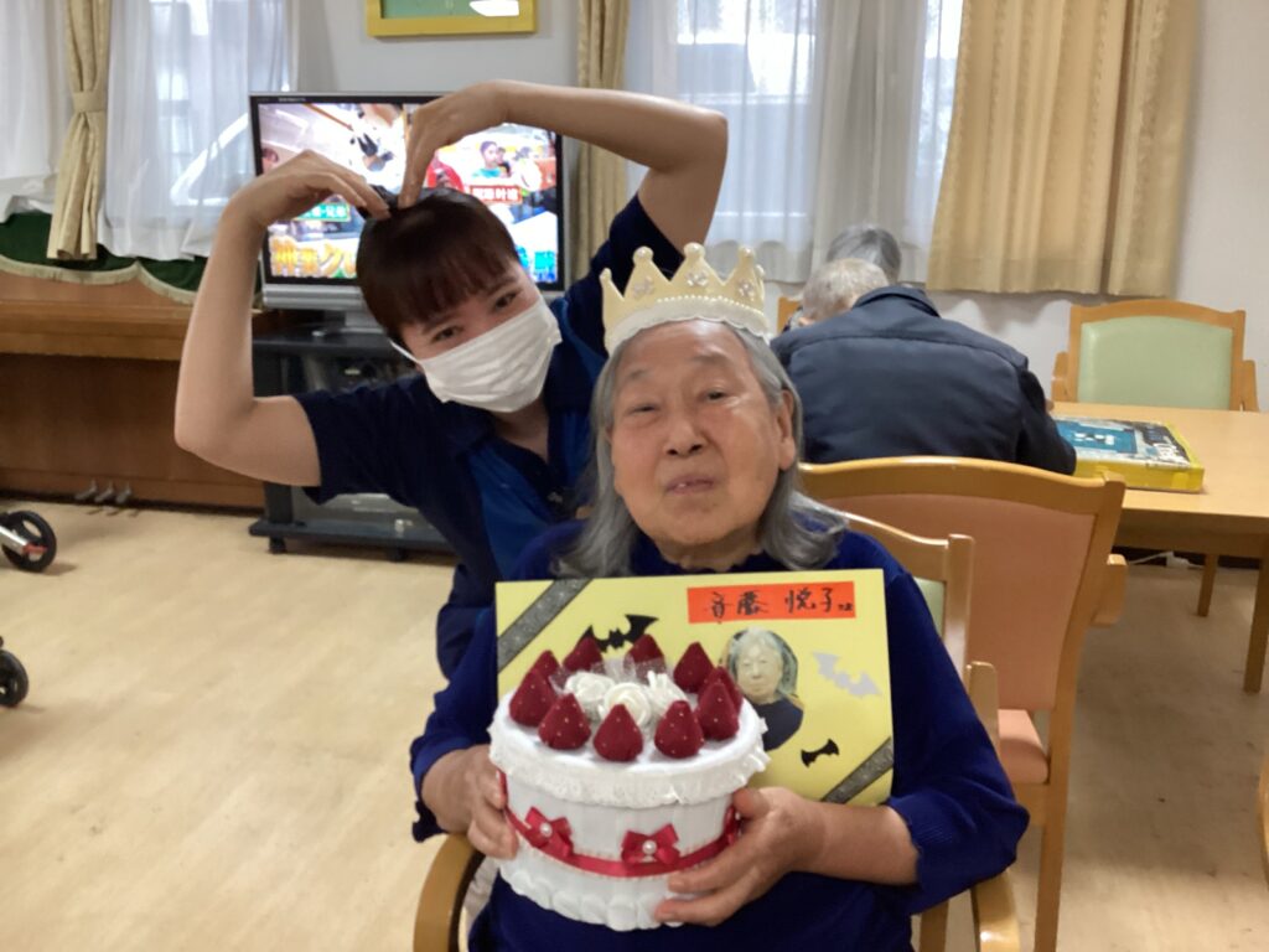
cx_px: 634
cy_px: 476
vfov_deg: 45.4
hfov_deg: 58.4
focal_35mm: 31
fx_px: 1136
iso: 250
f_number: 2.4
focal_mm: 3.3
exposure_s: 1/33
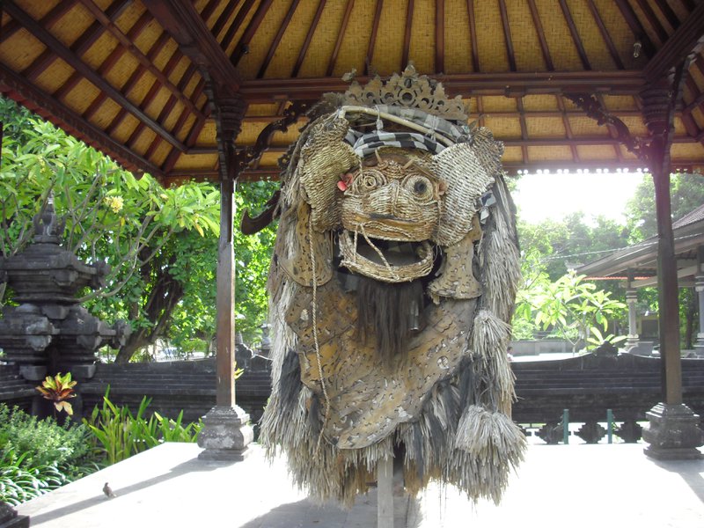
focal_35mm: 38
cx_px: 352
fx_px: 773
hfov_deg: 49.0
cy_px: 264
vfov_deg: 37.7
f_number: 2.8
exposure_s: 1/125
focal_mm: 6.2
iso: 100
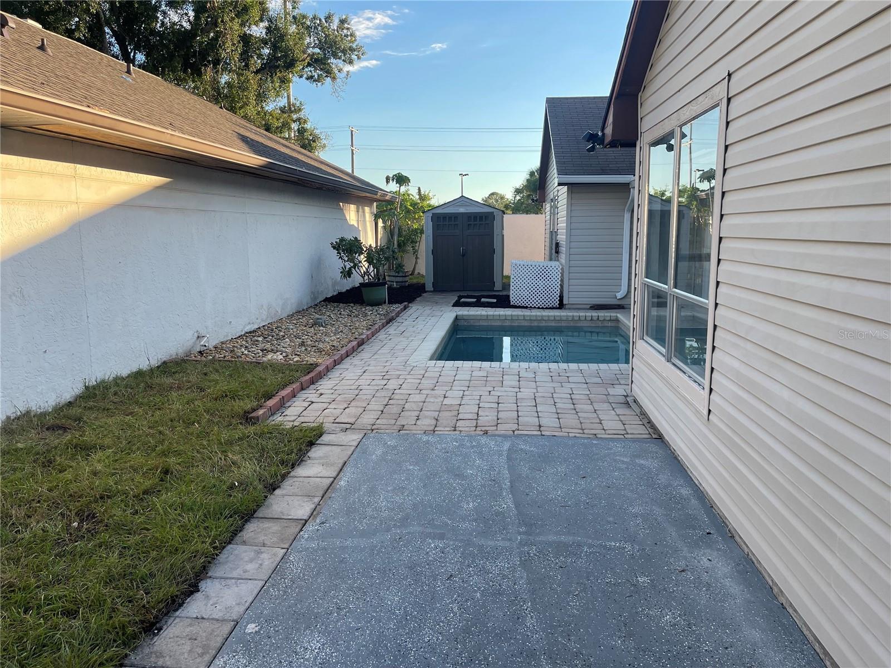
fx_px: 643
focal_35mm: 25
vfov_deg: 54.9
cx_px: 446
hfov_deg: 69.4
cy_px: 334
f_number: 1.6
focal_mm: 5.1
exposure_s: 1/696
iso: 32
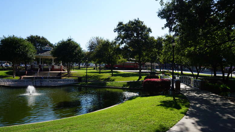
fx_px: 162
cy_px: 73
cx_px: 116
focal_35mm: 26
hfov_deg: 71.9
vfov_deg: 44.3
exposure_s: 1/125
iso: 100
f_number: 11
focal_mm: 16
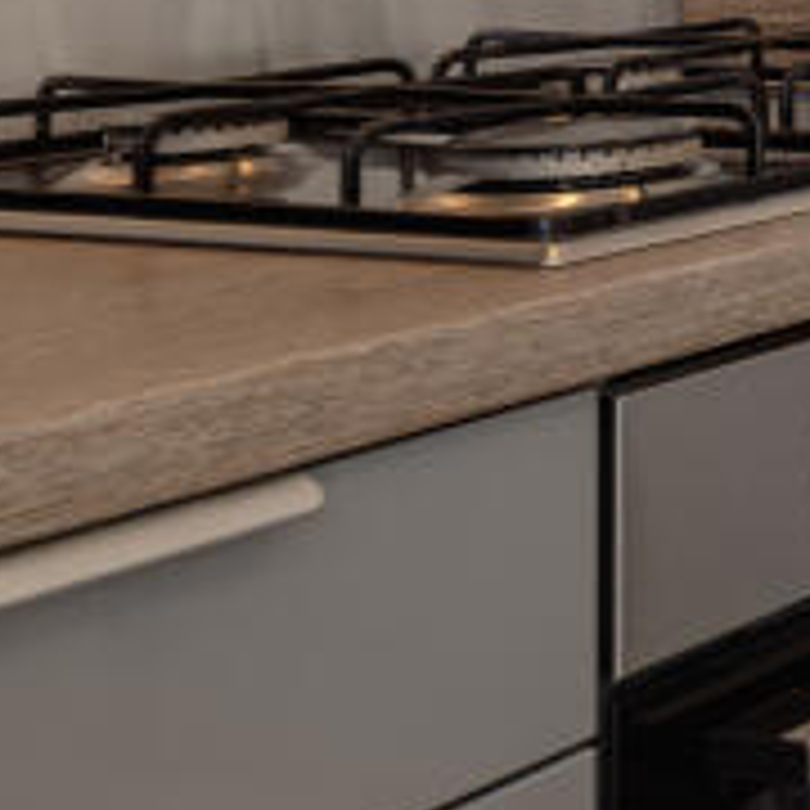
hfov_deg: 13.2
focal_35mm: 82
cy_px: -227
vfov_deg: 19.6
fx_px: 2171
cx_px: 2124
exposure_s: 1/8
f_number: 8
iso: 100
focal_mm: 17
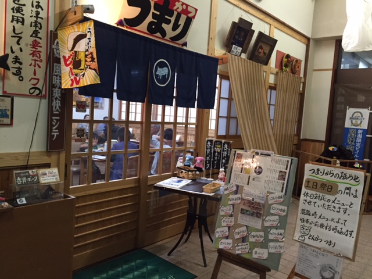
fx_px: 312
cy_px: 140
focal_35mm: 29
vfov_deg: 48.2
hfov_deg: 61.7
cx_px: 186
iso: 200
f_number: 2.2
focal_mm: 4.15
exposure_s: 1/30
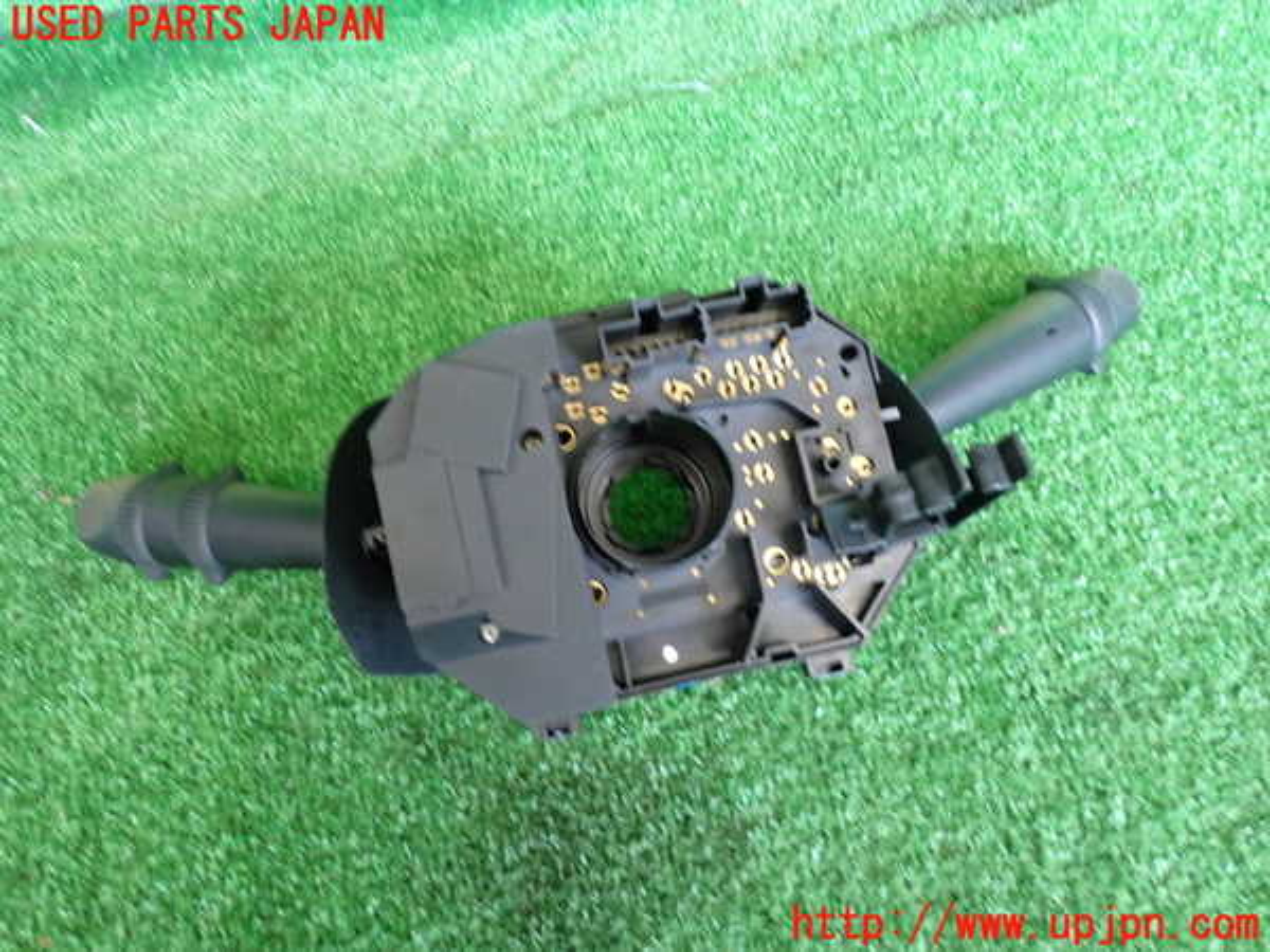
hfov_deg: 60.0
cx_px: 635
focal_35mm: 30
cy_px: 476
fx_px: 1101
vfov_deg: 46.8
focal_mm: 5.4
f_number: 2.3
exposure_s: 1/30
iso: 500
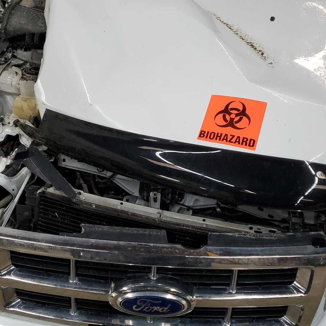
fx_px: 405
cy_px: 151
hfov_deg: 43.8
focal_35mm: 38
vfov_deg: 43.8
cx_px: 157
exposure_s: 1/60.2
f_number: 1.5
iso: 100
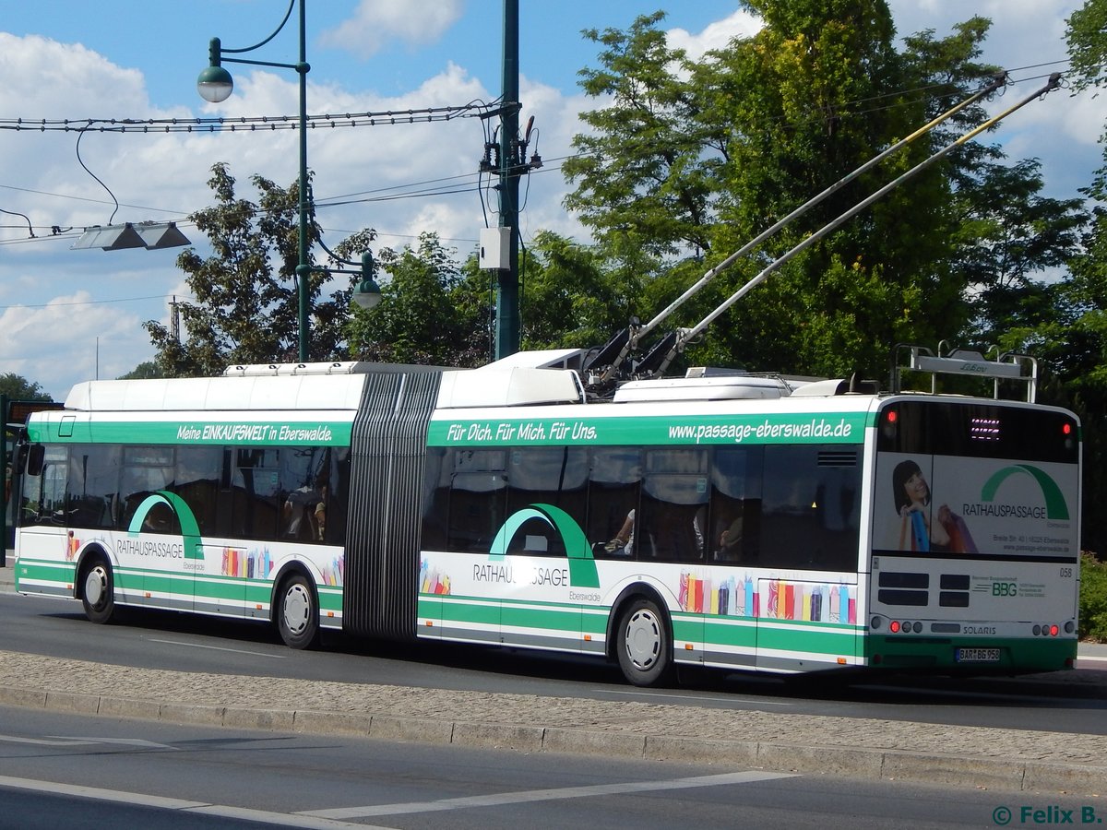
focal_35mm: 75
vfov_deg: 19.6
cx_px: 554
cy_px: 415
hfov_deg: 26.0
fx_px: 2398
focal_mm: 13.5
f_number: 8.4
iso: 125
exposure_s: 1/500
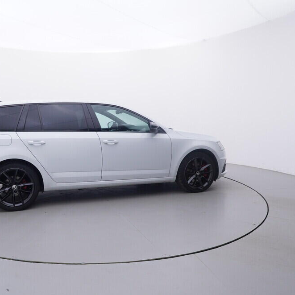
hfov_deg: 53.3
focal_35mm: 30
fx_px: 286
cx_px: 94
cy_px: 150
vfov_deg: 54.6
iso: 200
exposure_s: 1/80
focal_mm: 15
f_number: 5
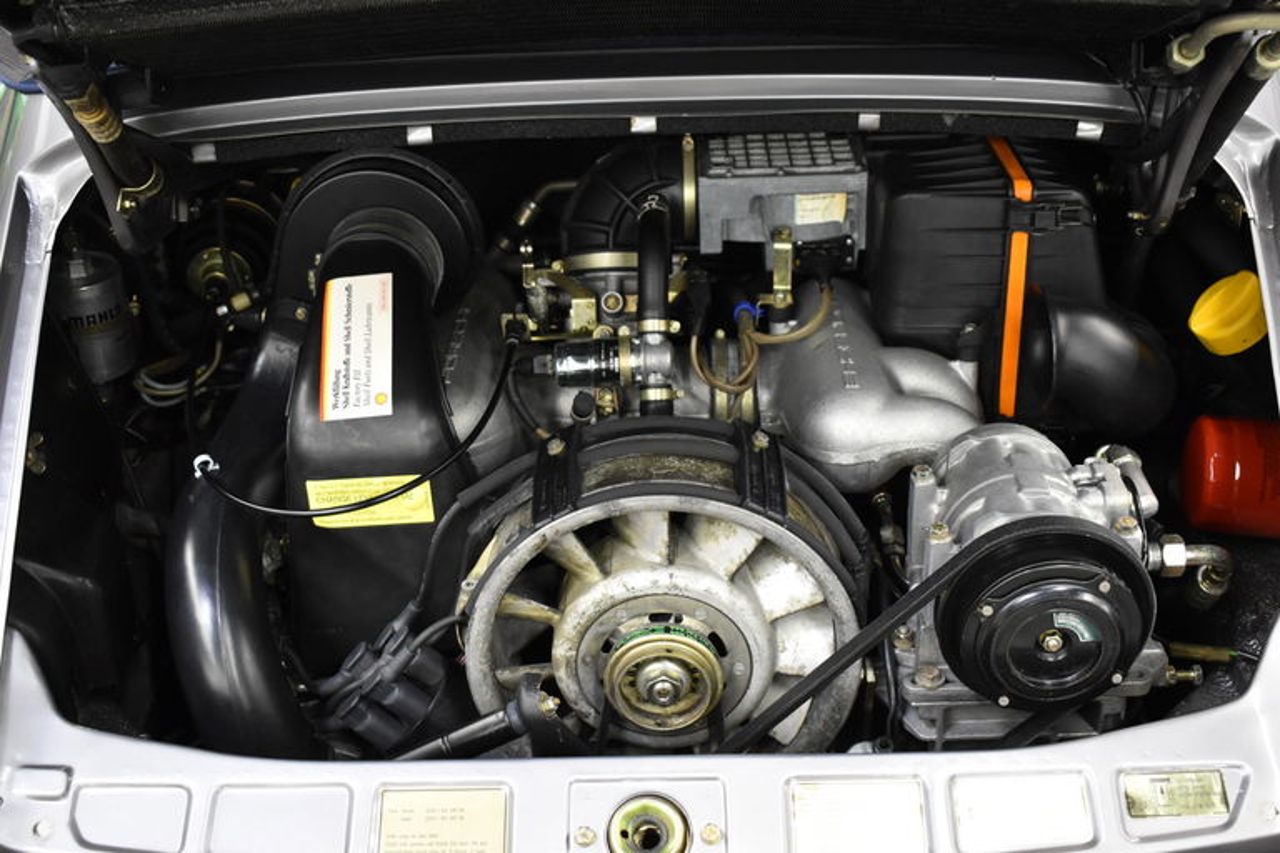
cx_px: 640
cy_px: 426
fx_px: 1547
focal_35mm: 44
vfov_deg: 30.8
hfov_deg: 45.0
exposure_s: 1/50
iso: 2000
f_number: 4.2
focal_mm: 29
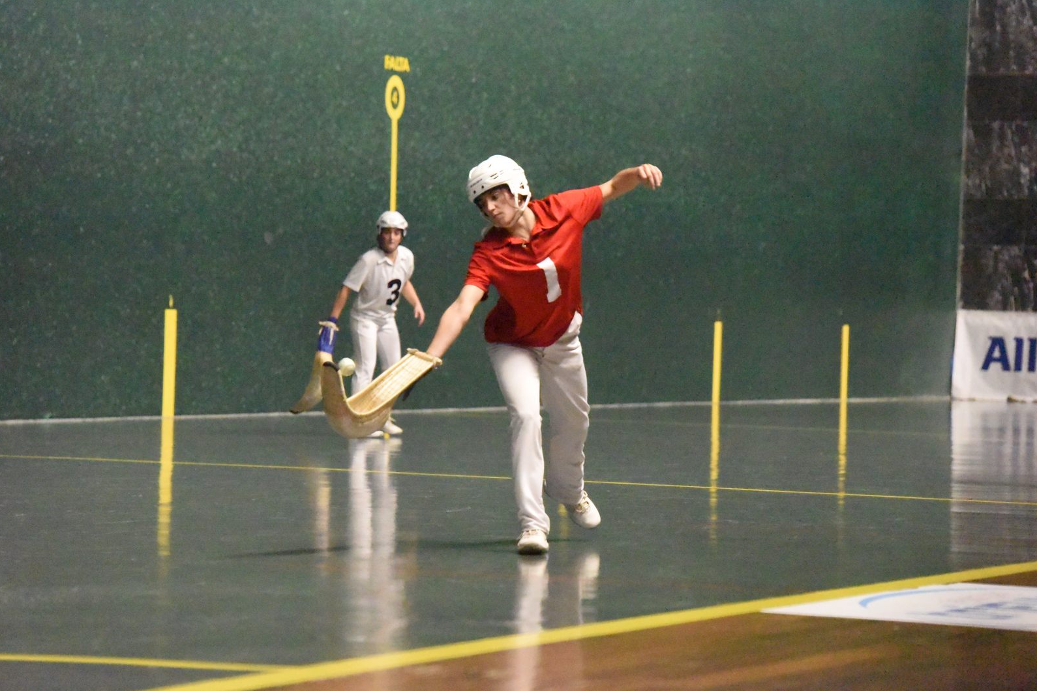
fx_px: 4493
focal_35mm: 156
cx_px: 518
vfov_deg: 8.8
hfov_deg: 13.2
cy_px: 345
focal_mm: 155
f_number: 5
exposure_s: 1/4000
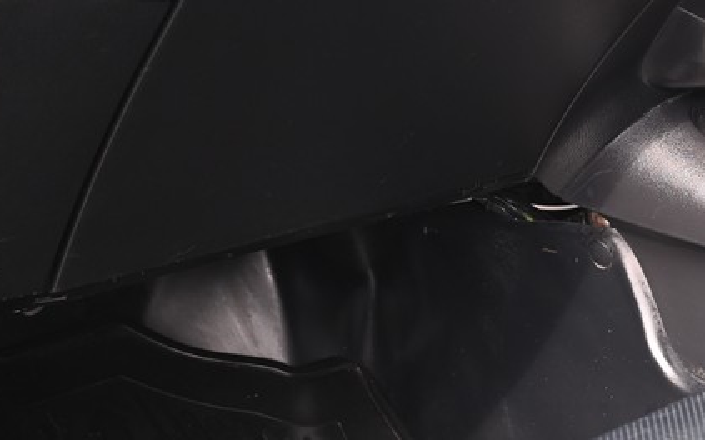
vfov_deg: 12.1
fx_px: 2036
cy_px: -95
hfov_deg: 19.0
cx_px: 732
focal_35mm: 106
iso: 320
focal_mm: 40
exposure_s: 1/80
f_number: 6.3
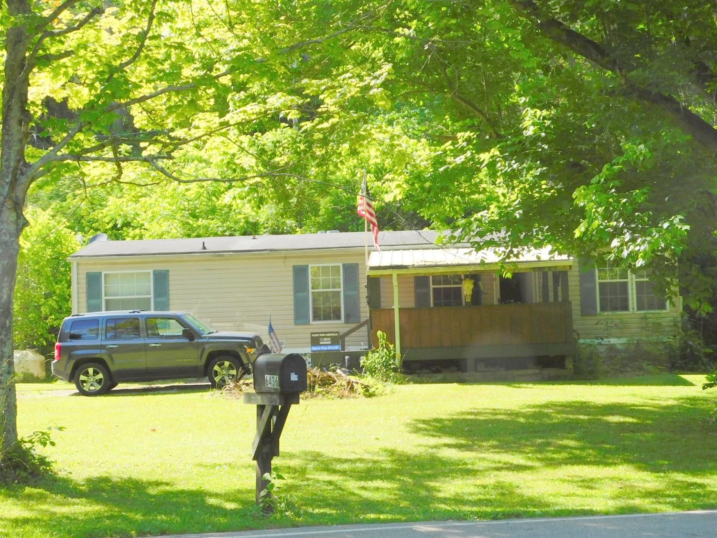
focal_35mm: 59
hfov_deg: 32.7
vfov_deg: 24.8
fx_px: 1222
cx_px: 358
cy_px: 269
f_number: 4
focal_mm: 10.4
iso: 125
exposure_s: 1/320
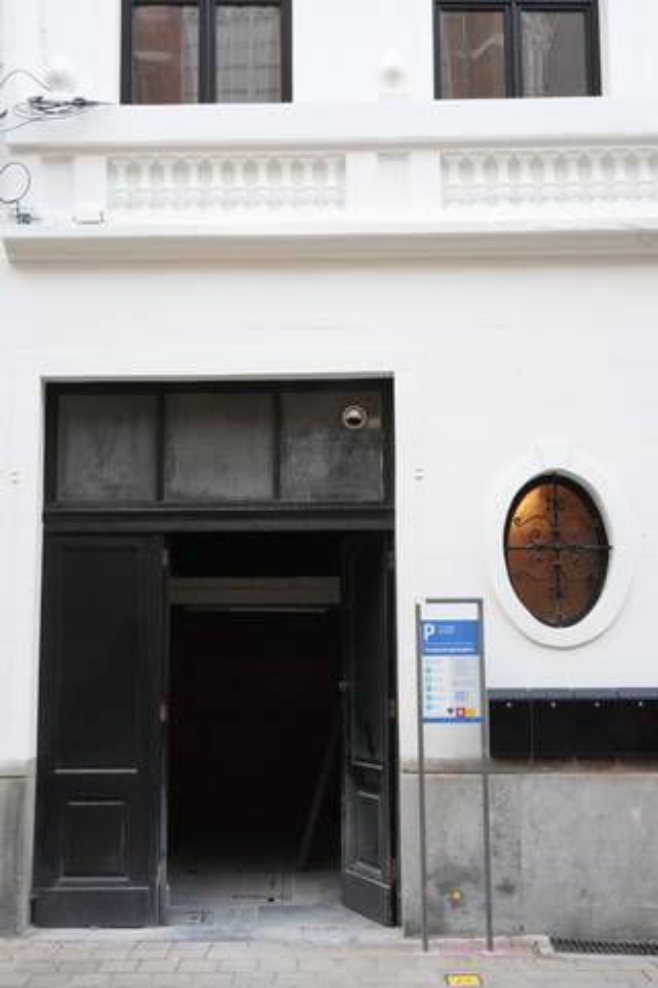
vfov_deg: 46.4
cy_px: 494
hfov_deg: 31.9
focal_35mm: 42
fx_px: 1151
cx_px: 329
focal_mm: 42
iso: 5000
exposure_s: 1/40
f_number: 22
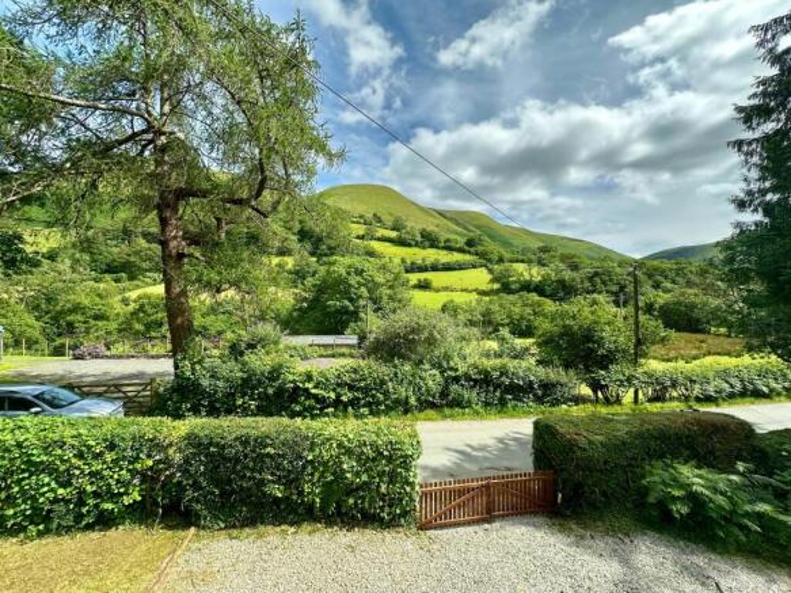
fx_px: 320
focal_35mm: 14
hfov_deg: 102.1
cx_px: 396
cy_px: 296
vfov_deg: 85.7
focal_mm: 2.22
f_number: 2.2
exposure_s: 1/812
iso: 40
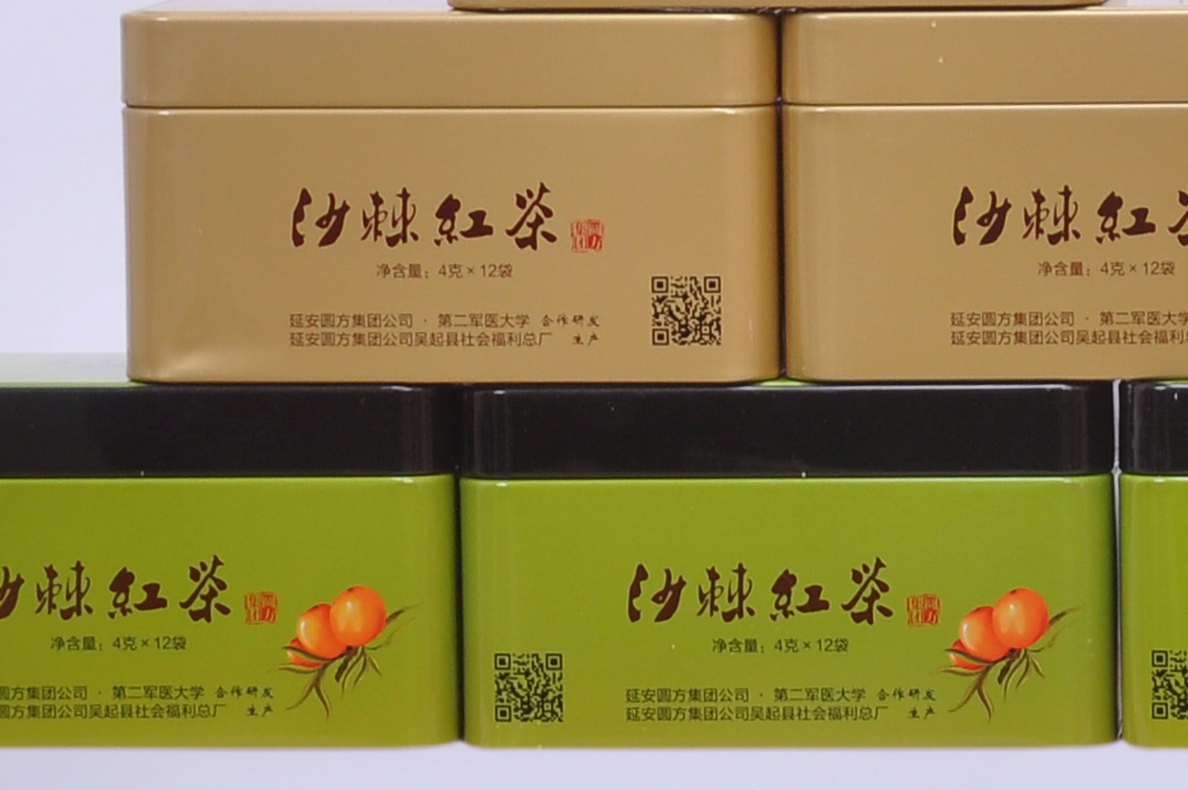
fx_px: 5176
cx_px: 762
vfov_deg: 8.7
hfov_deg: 13.1
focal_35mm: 157
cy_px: 103
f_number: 10
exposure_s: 1/125
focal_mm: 50
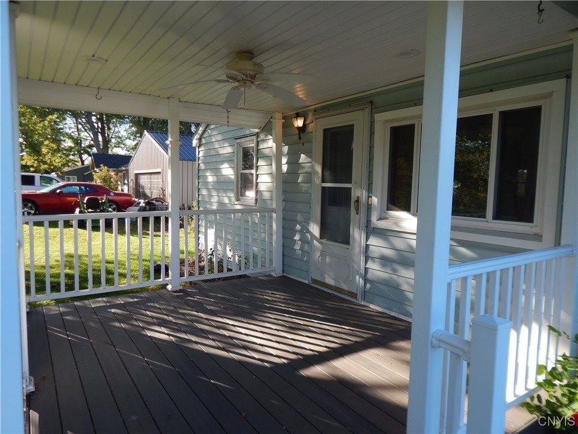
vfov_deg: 58.9
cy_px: 217
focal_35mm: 23
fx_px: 384
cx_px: 289
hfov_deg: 73.9
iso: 125
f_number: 3
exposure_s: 1/400
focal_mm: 4
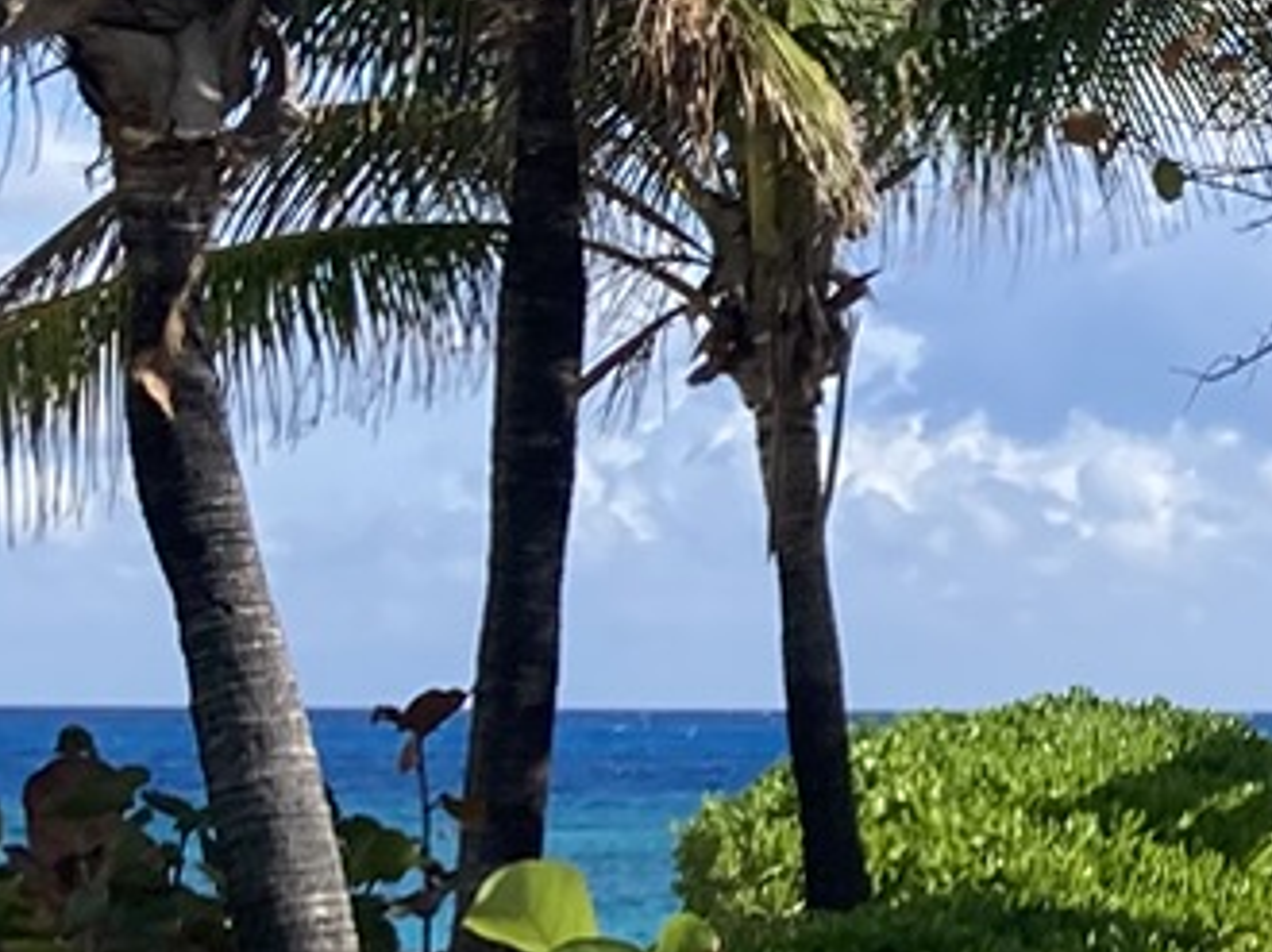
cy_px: 624
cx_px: 2675
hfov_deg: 10.3
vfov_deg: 8.5
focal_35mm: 174
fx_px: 6389
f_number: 1.8
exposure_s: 1/1517
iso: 20
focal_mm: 3.99
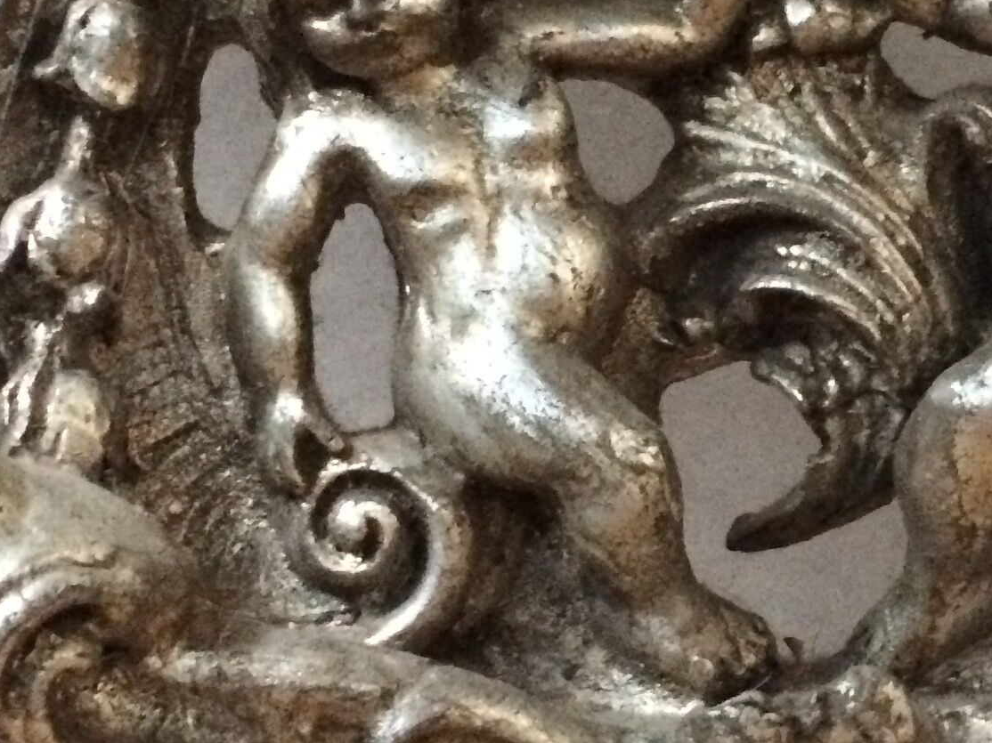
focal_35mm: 85
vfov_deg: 17.3
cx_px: 837
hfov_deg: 22.6
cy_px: 224
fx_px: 2435
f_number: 2.2
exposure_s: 1/17
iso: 500
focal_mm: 4.15
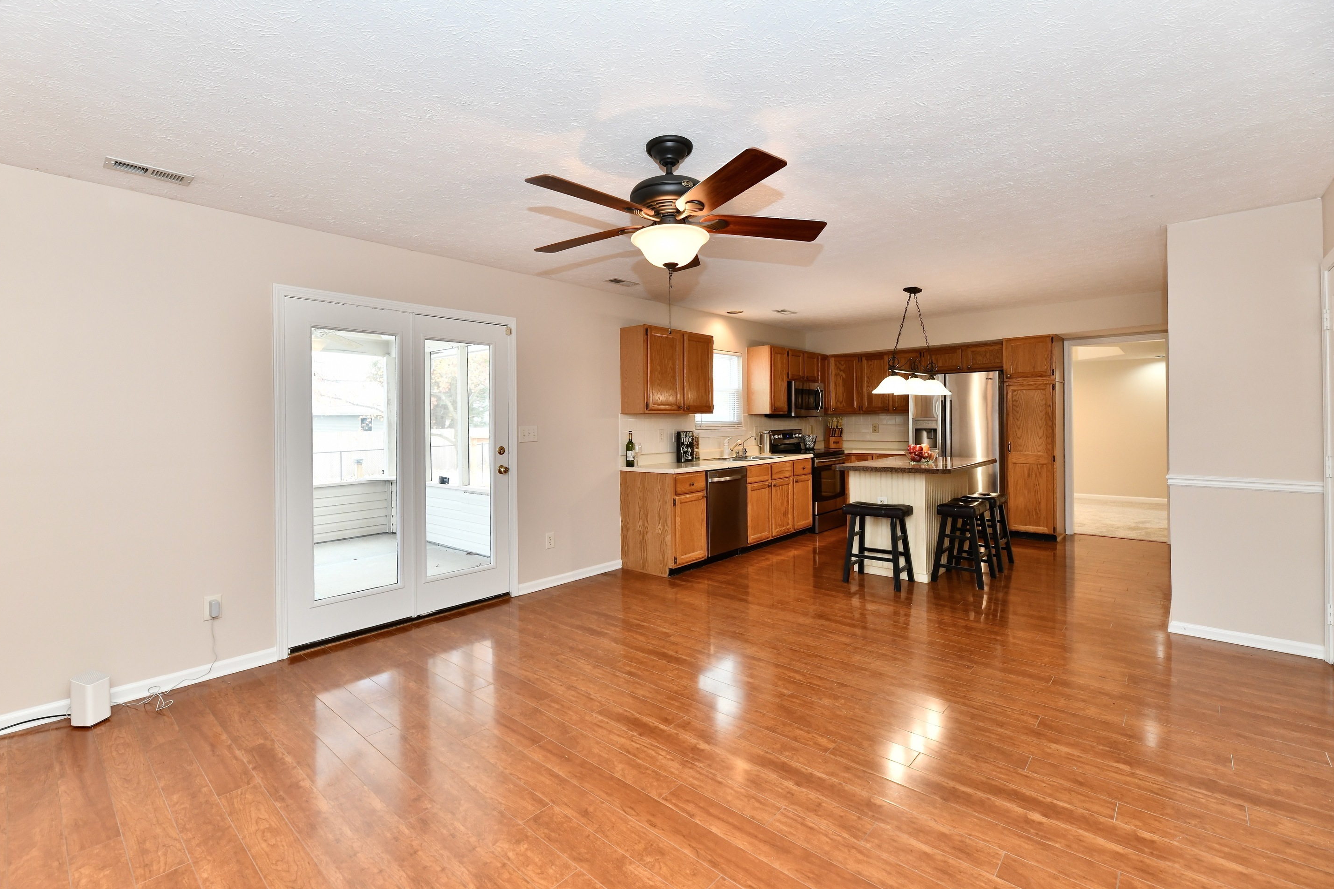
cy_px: 436
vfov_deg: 77.3
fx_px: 556
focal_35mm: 15
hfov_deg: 100.4
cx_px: 649
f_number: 6.3
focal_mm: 14
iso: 640
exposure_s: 1/80
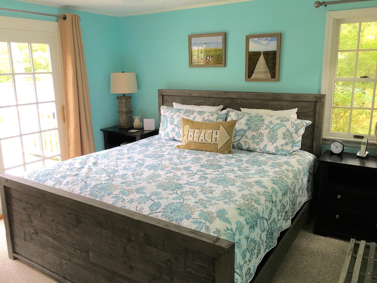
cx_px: 188
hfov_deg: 61.7
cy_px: 142
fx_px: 316
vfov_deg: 48.2
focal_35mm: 29
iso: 32
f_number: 2.2
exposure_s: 1/30
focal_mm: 4.15
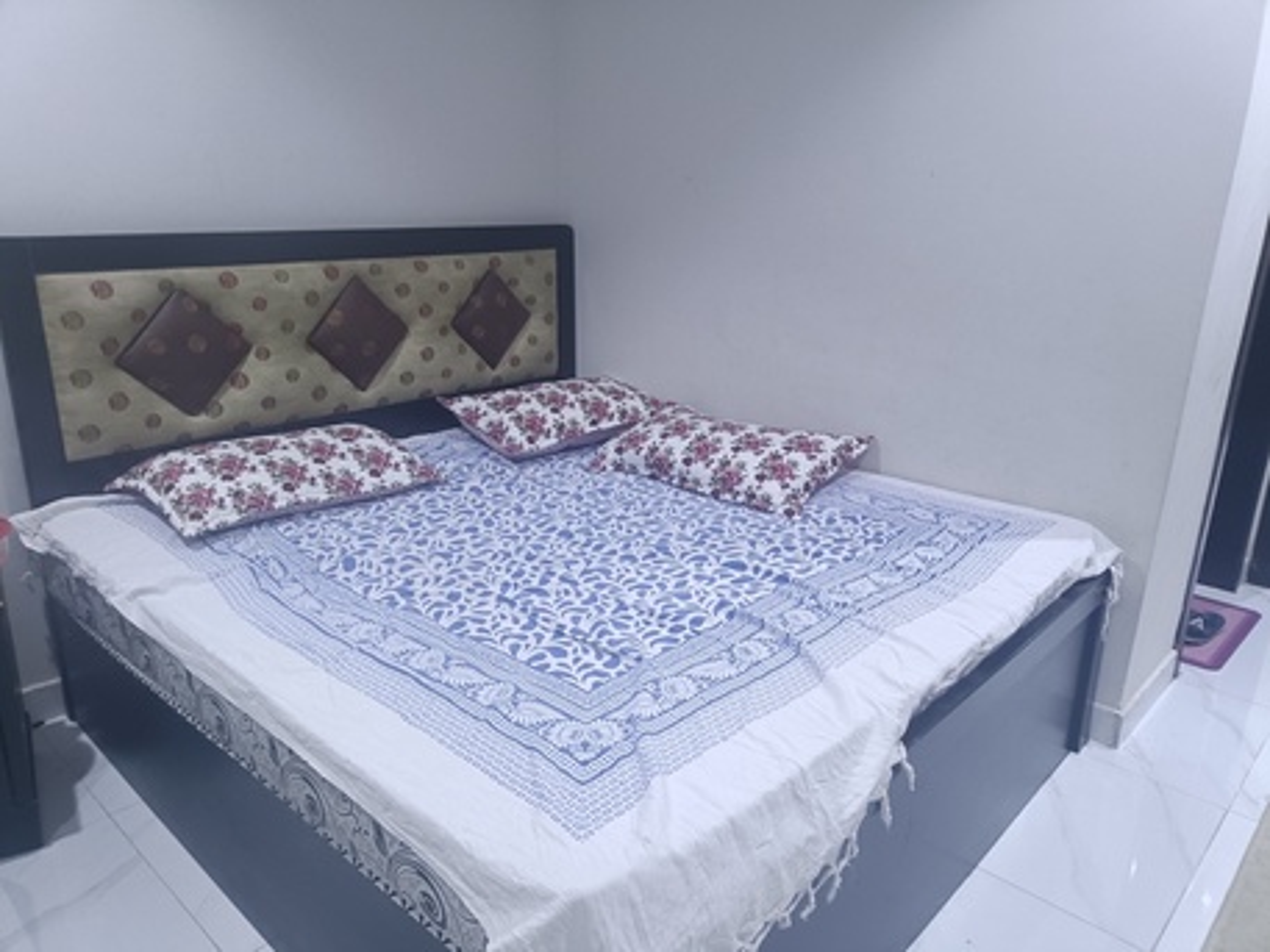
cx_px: 635
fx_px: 917
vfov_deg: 54.9
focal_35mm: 25
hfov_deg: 69.4
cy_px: 476
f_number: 1.7
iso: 1925
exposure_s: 1/24
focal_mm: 4.7
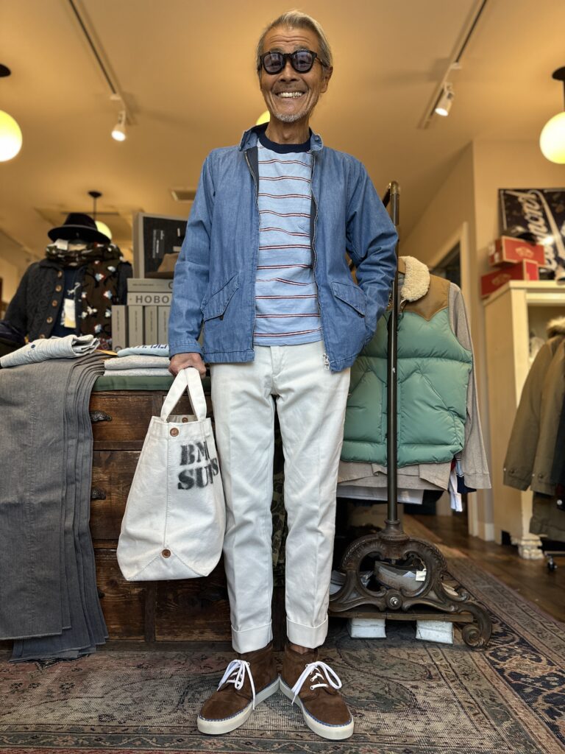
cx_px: 282
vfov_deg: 71.6
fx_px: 522
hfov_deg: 56.8
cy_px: 377
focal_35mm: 24
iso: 200
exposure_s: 1/120
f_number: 1.78
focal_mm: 6.86
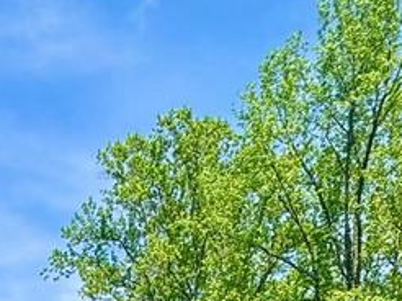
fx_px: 951
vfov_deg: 13.9
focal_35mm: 82
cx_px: -111
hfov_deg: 21.7
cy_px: 677
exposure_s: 1/858
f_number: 2.2
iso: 40
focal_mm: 2.22
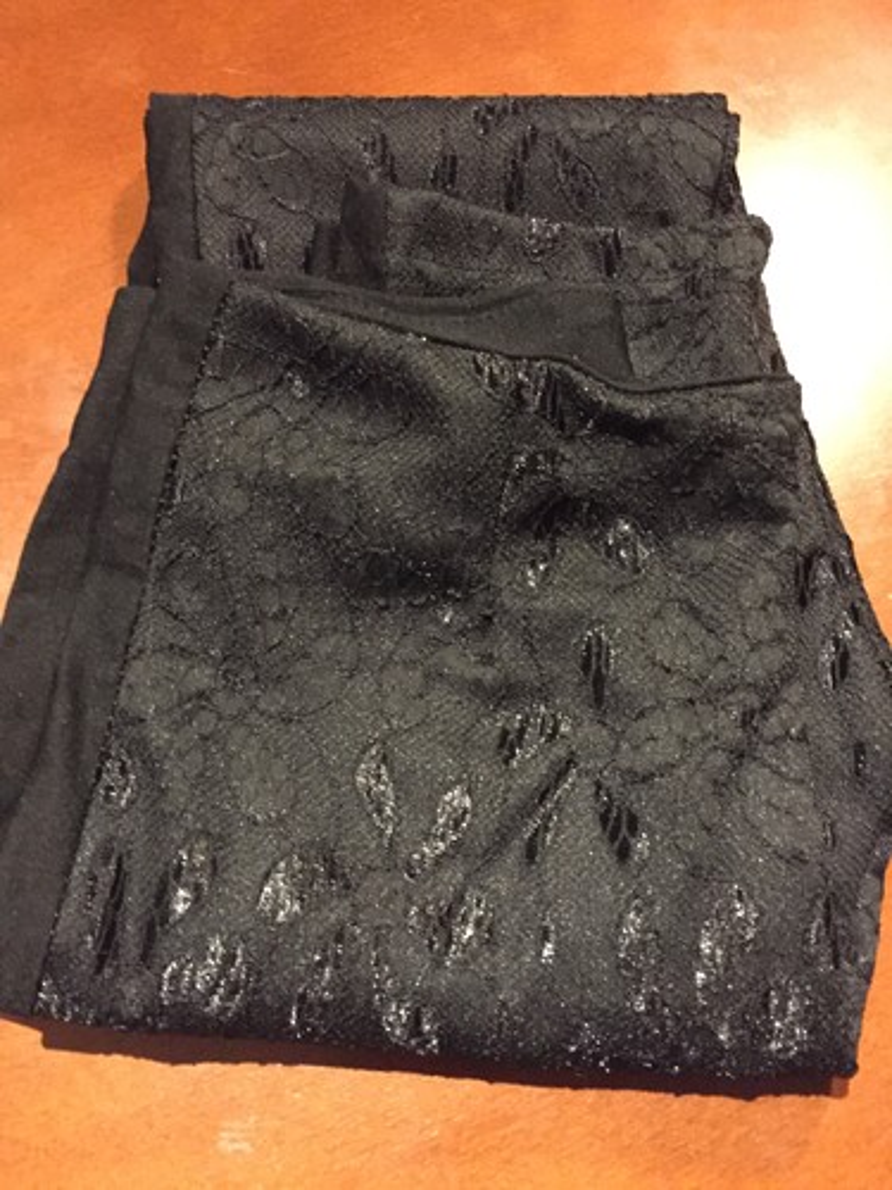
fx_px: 996
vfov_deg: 61.7
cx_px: 446
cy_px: 595
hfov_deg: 48.2
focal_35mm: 29
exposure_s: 1/17
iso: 1600
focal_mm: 4.15
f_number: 2.2
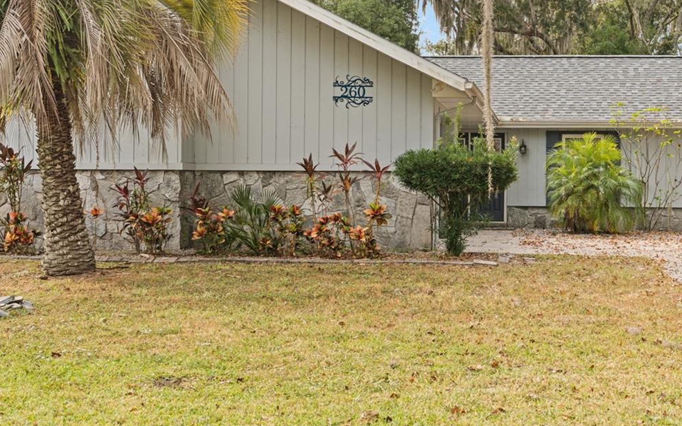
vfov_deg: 22.3
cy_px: 177
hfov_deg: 34.8
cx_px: 451
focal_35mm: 58
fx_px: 1078
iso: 250
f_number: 6.3
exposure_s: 1/40
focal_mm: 35
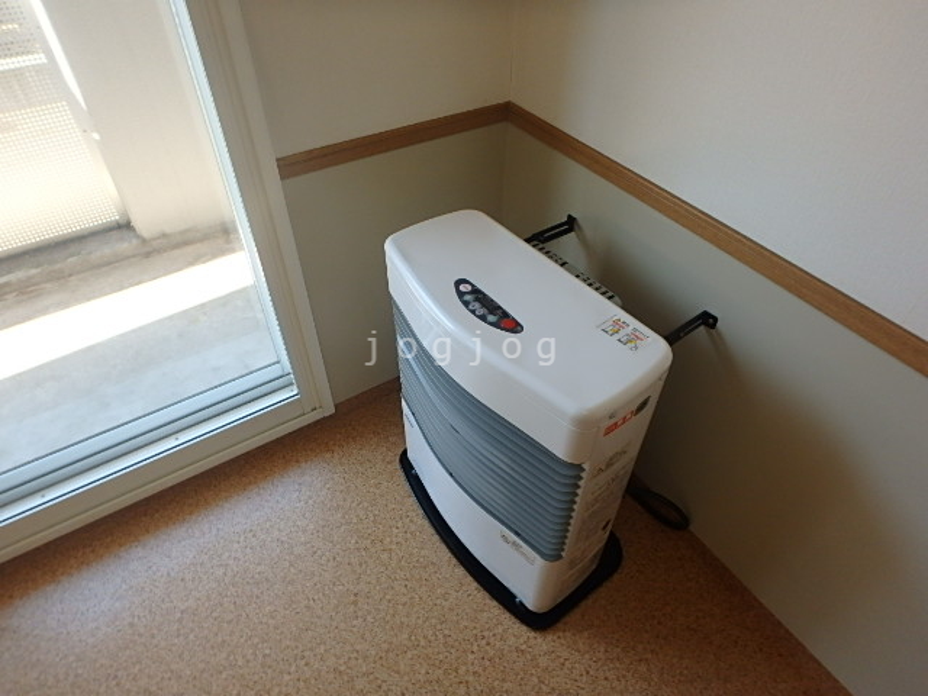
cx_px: 464
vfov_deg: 63.4
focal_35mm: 21
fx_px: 563
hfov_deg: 79.0
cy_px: 348
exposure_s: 1/60
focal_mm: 3.7
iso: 160
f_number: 3.5
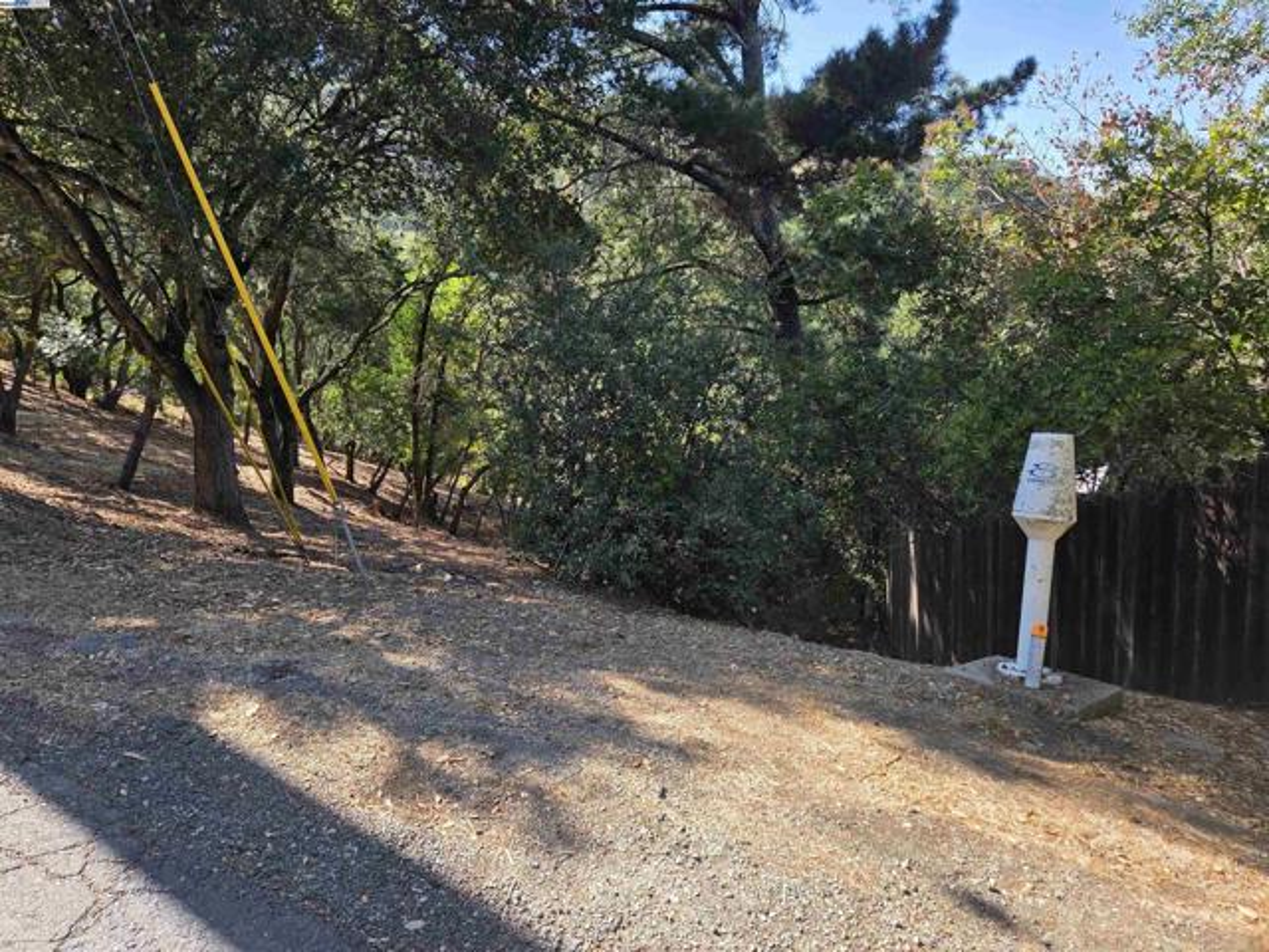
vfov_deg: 58.9
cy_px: 476
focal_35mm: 23
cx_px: 634
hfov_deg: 73.9
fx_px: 843
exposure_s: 1/1332
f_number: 1.8
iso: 80
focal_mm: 5.4
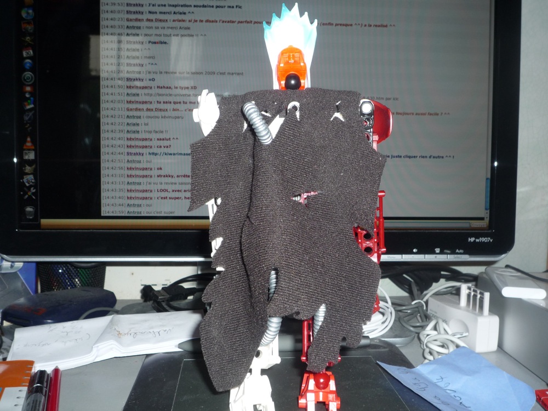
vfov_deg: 42.9
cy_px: 206
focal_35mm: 33
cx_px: 274
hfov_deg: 55.4
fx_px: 522
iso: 100
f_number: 4
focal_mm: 5.8
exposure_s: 1/30
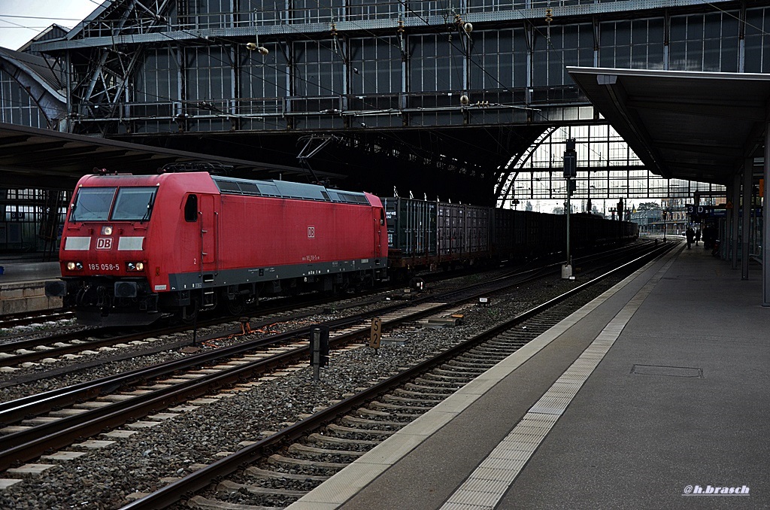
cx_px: 385
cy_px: 255
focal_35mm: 45
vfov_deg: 29.7
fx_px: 960
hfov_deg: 43.7
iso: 400
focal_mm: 30
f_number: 4.5
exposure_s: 1/1250
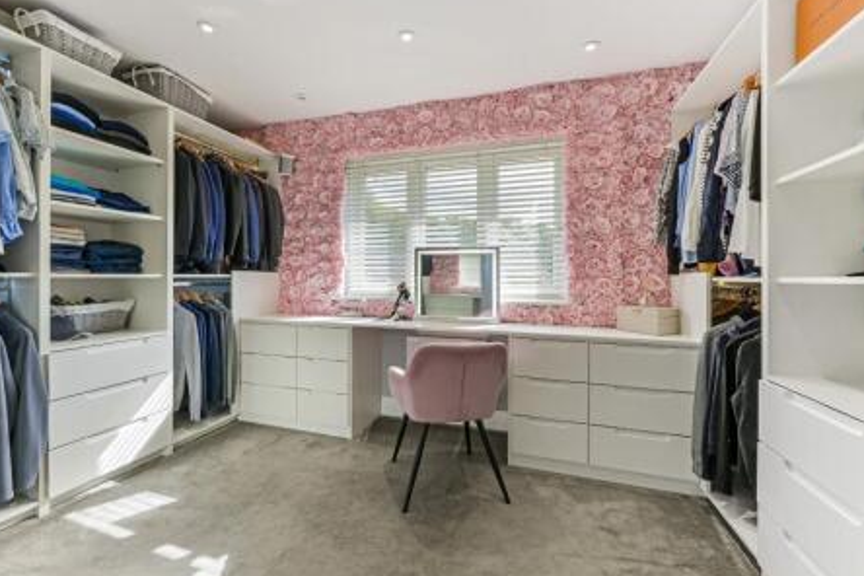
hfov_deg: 100.3
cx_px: 411
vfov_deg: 77.3
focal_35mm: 15
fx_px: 360
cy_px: 283
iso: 400
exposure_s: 1/10
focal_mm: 14
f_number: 14
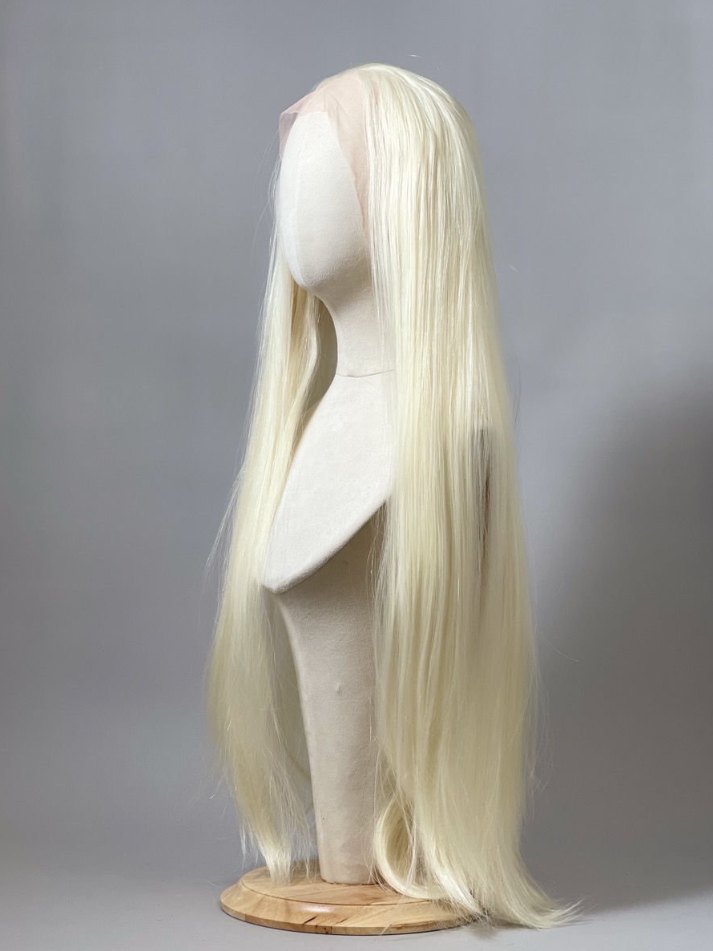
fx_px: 1895
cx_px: 367
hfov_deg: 21.3
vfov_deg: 28.2
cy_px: 486
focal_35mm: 69
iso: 32
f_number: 2.2
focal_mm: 7.5
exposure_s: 1/100
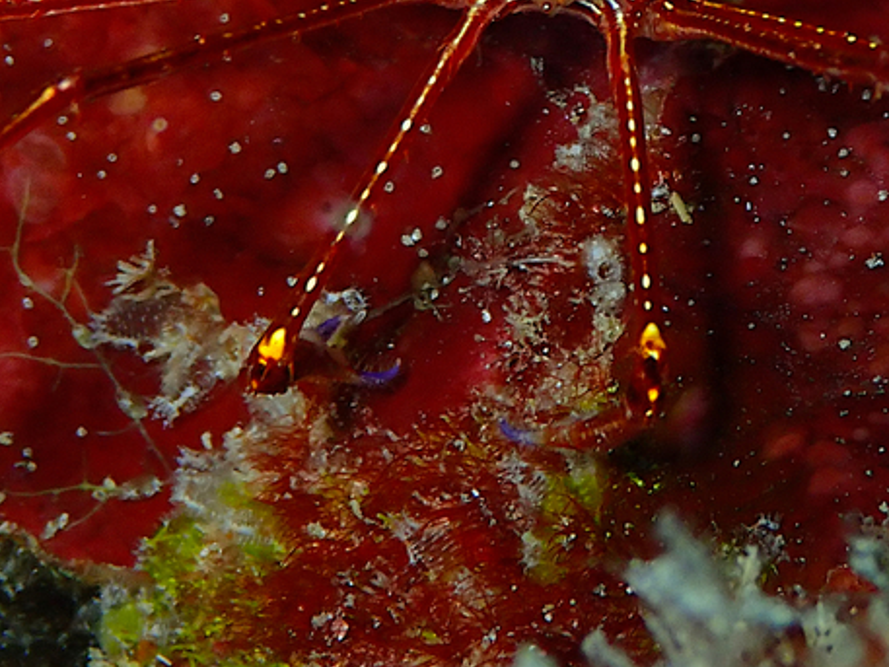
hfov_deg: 9.3
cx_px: 578
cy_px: -81
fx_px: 5446
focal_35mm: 212
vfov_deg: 7.0
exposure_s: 1/160
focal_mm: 15.41
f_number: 6.3
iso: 200
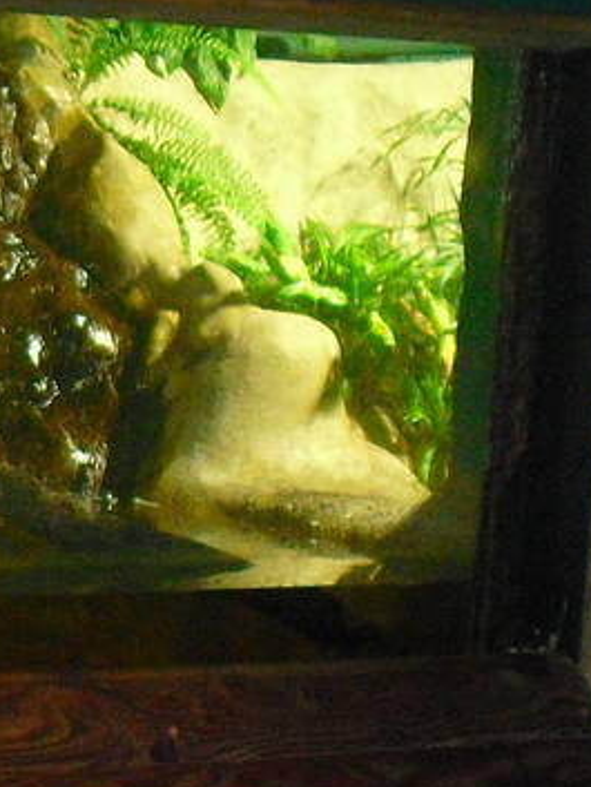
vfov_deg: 12.1
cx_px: -381
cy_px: 584
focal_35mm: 163
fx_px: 3708
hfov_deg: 8.8
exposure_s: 1/60
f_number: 3.1
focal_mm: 6.3
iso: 400
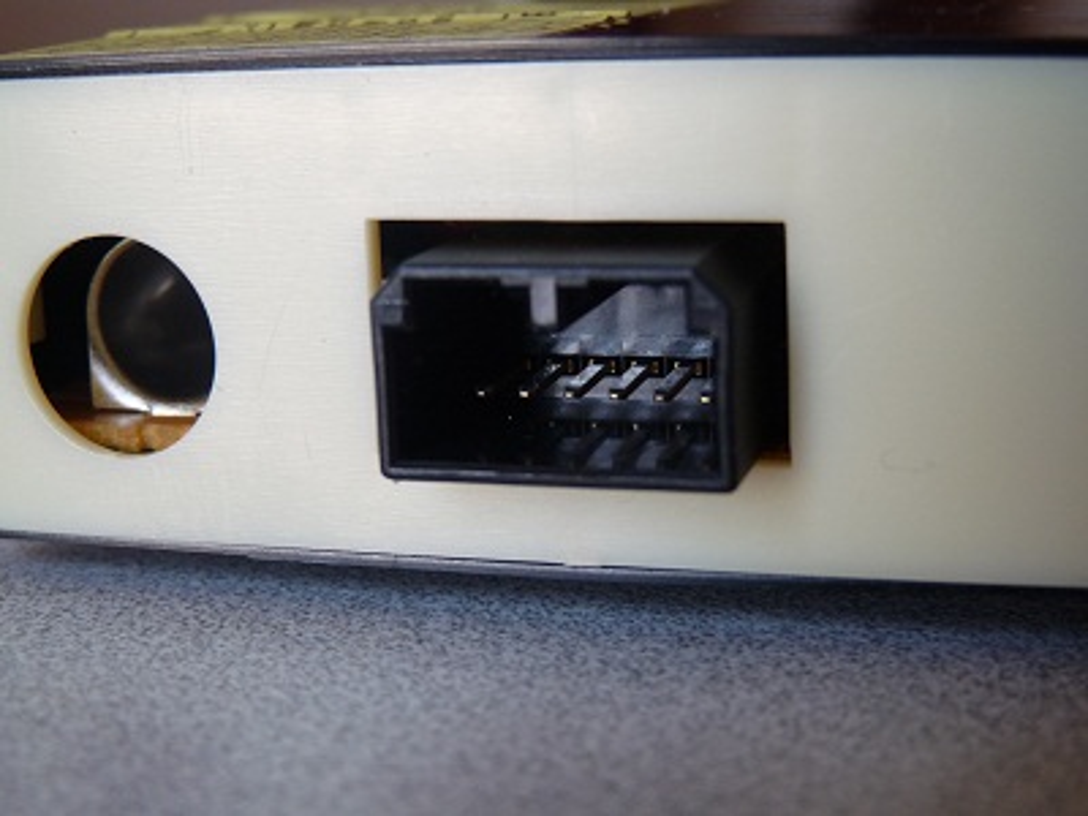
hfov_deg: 29.8
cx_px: 544
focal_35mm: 65
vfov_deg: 22.6
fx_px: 2043
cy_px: 408
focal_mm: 11.5
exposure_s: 1/30
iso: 200
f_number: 3.4
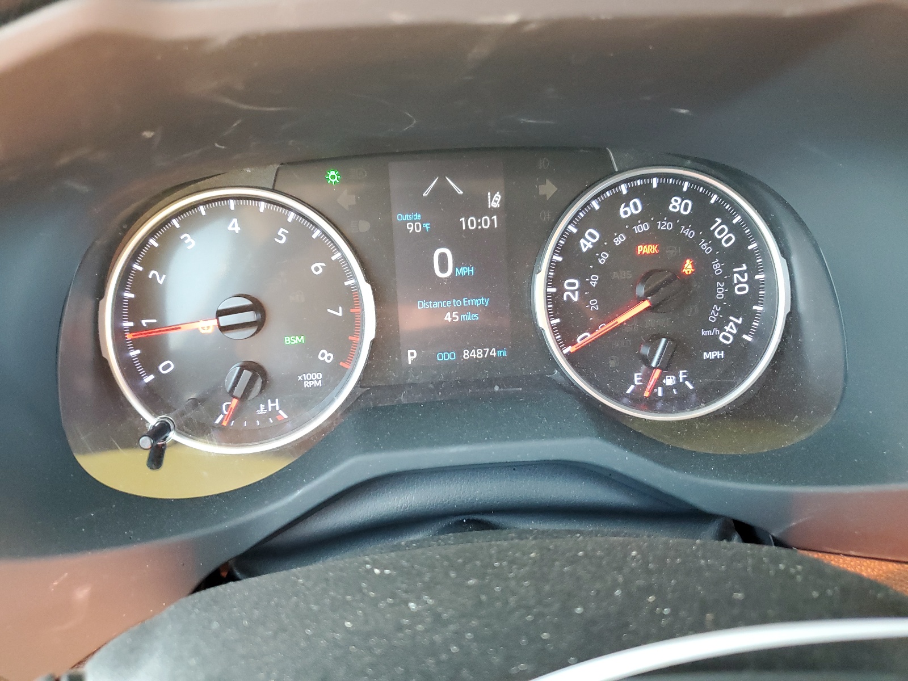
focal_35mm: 26
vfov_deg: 53.1
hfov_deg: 67.3
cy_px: 340
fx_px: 682
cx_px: 454
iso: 315
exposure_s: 1/60.2
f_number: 1.5
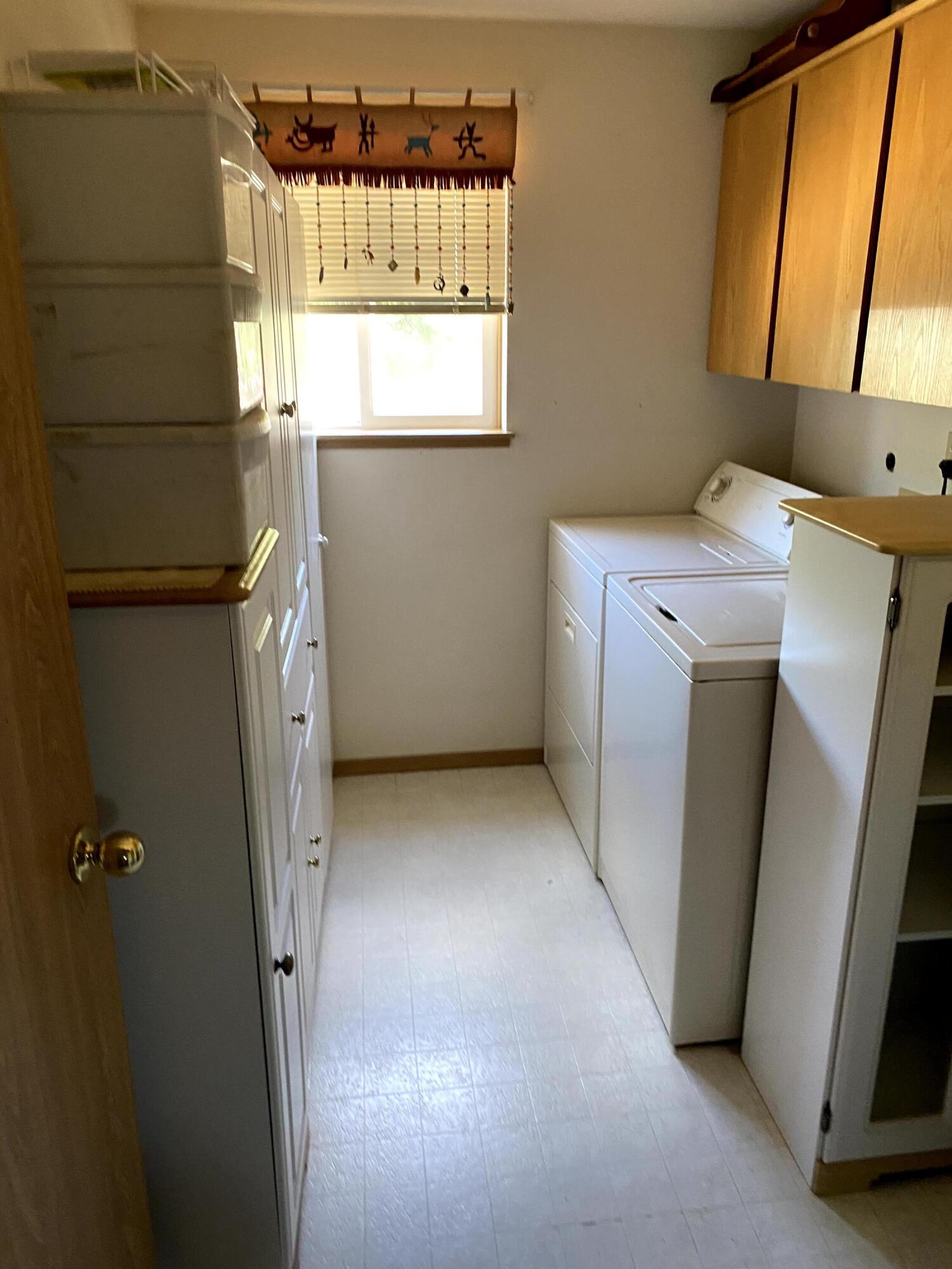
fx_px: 953
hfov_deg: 53.1
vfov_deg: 67.3
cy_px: 634
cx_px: 476
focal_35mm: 26
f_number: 1.8
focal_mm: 4.25
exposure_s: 1/60
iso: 250
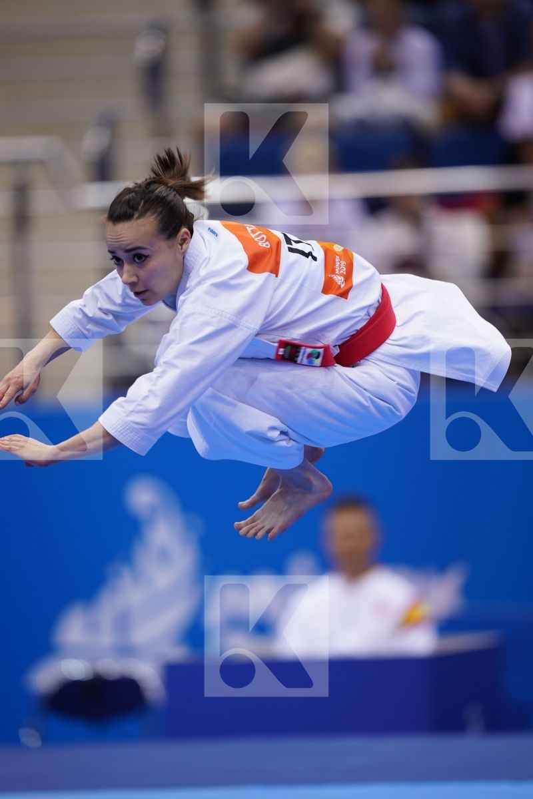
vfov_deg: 5.2
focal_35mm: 400
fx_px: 8883
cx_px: 266
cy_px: 400
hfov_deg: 3.4
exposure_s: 1/500
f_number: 2.8
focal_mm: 400
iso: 640
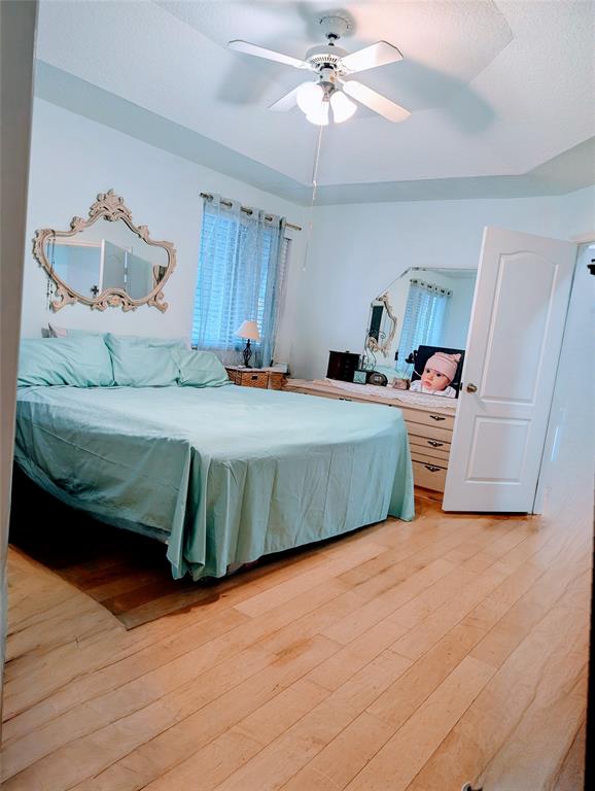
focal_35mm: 24
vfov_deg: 71.5
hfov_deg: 56.9
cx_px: 298
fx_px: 549
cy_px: 396
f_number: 1.68
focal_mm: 6.9
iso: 32
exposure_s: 1/24
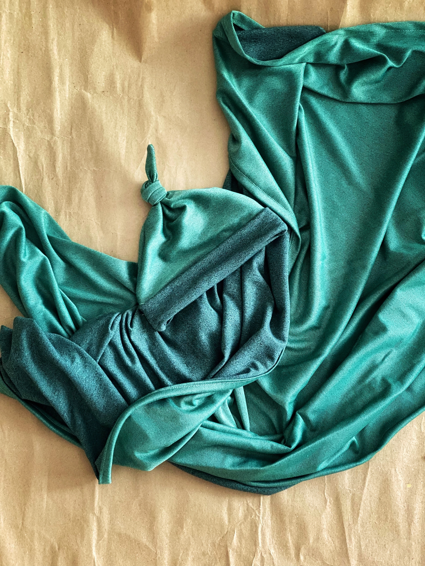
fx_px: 851
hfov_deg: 28.0
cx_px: 212
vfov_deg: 36.8
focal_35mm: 52
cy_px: 283
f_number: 2
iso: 400
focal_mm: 6
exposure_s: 1/40
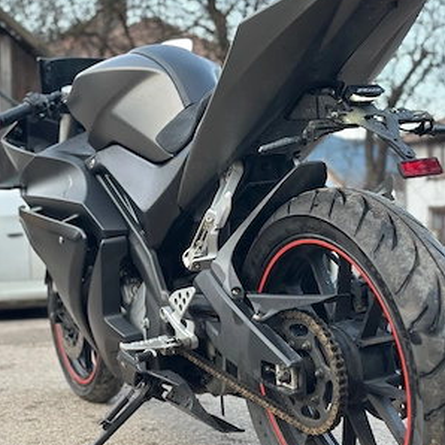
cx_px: 222
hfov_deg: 30.0
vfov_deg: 30.0
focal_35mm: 57
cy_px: 193
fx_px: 829
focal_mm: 6.86
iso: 125
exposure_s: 1/151
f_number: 1.78
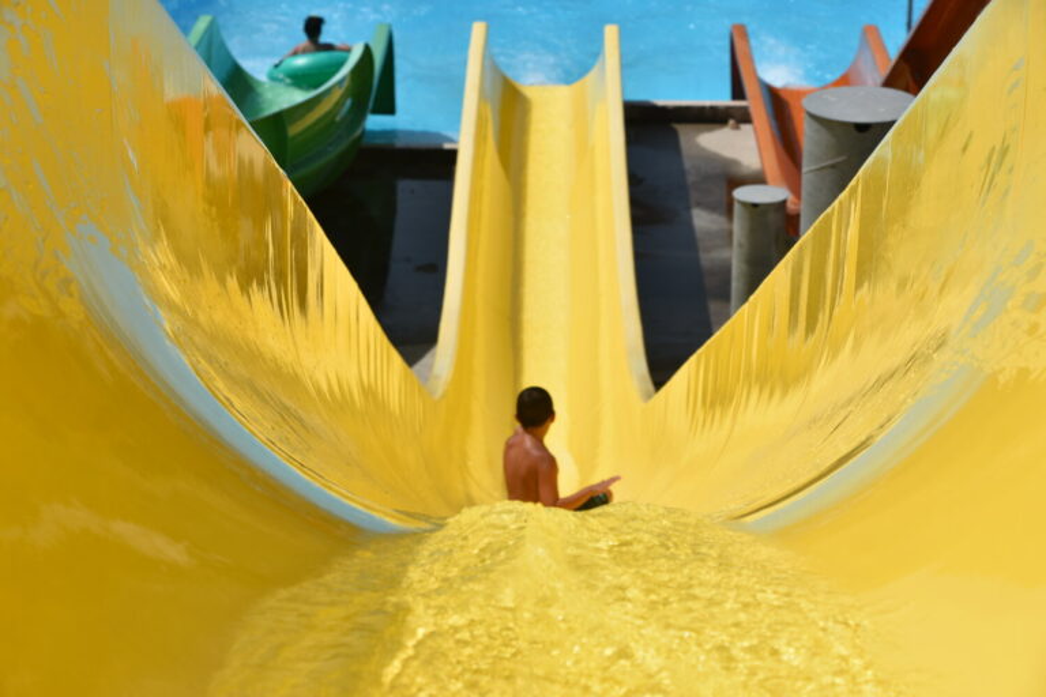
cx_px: 523
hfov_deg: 18.2
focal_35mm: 112
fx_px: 3268
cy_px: 348
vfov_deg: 12.2
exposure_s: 1/500
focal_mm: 75
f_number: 9
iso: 100
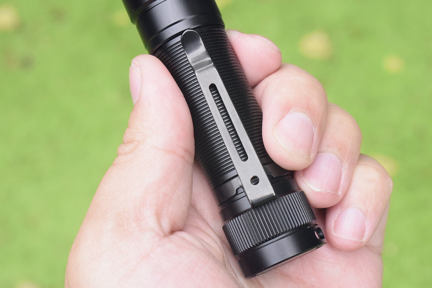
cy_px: 144
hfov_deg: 24.6
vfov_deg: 16.6
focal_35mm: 82
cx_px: 216
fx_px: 990
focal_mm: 55
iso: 3200
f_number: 10
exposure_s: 1/400
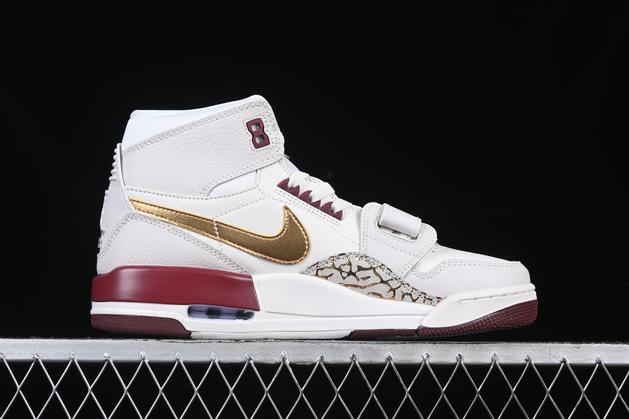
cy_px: 210
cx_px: 314
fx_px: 1310
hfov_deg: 27.0
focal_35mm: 75
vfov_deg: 18.2
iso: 160
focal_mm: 50
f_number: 8
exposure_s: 1/80
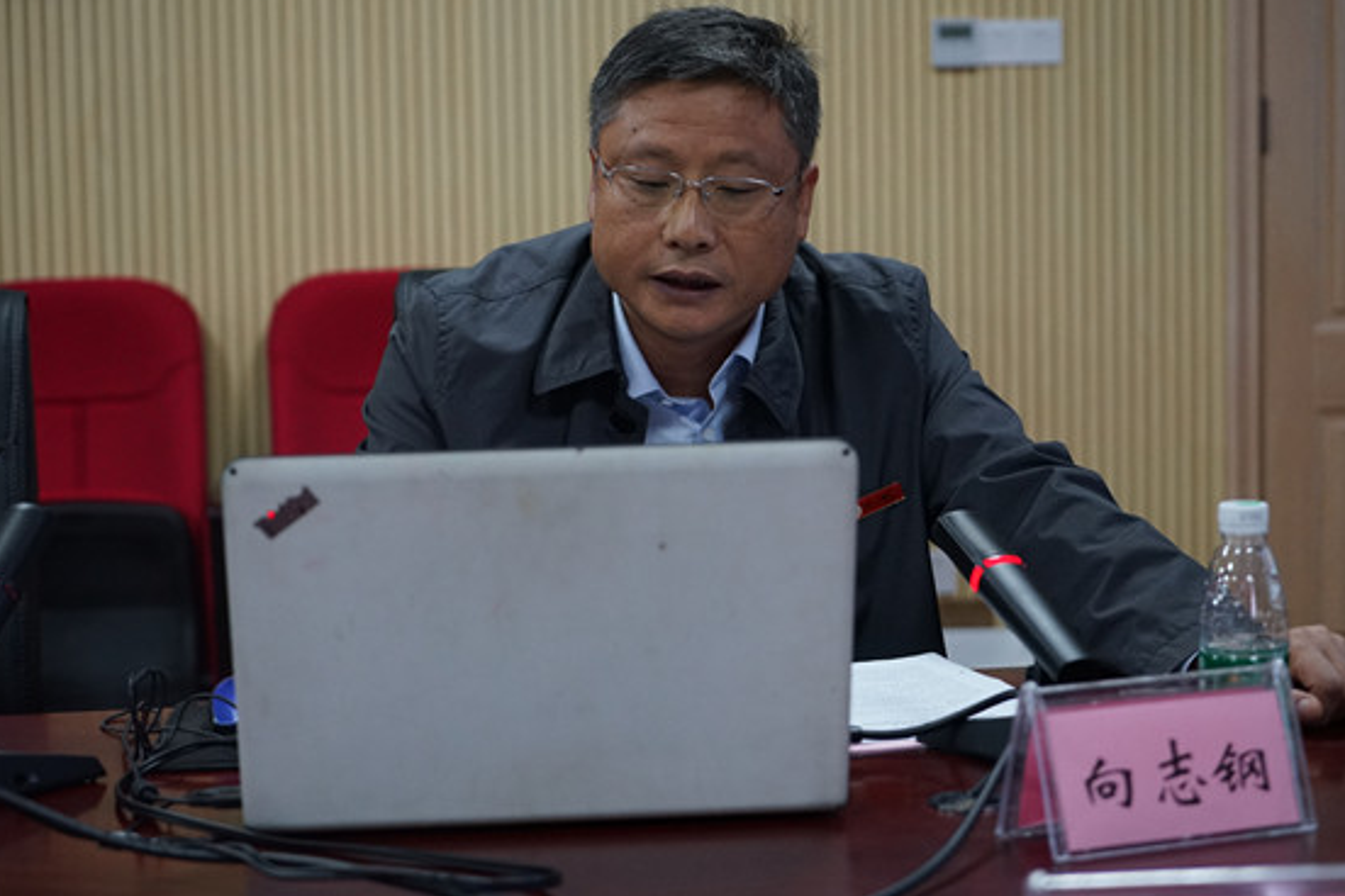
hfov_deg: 27.0
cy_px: 429
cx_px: 658
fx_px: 2802
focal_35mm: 75
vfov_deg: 18.2
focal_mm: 69
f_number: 4
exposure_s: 1/160
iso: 2000
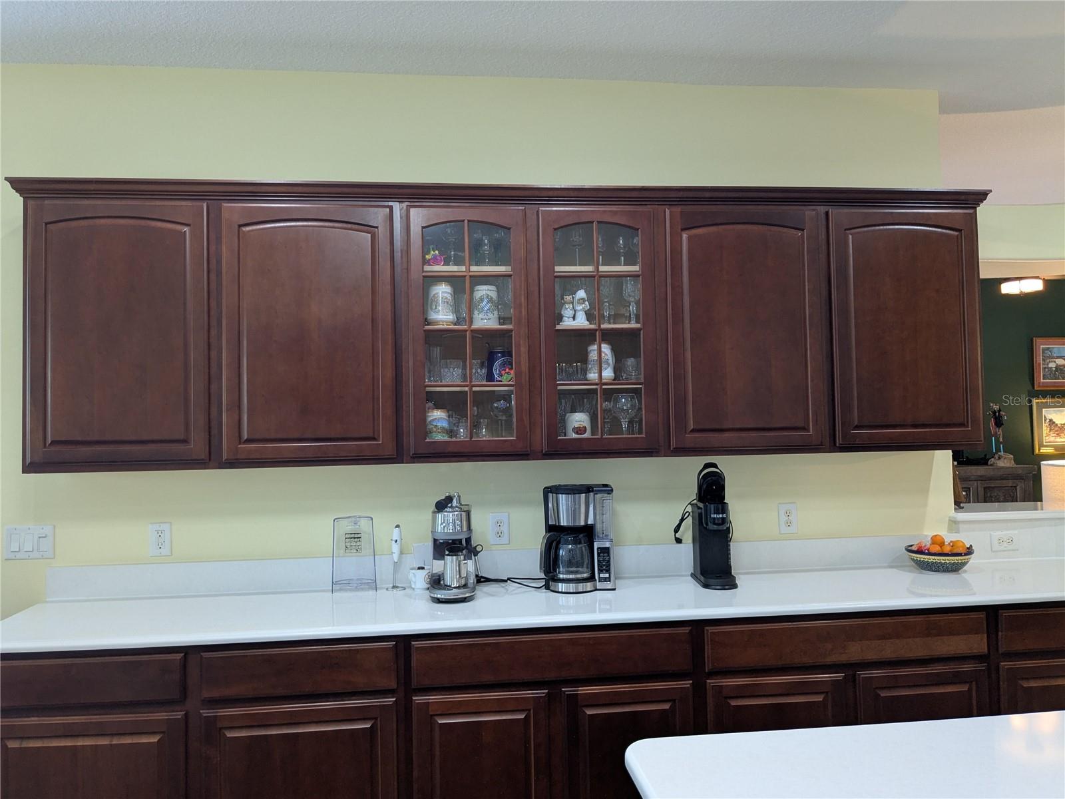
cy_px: 400
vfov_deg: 51.4
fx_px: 831
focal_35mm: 27
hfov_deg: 65.3
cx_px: 532
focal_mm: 4.38
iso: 80
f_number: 1.73
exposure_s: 1/40
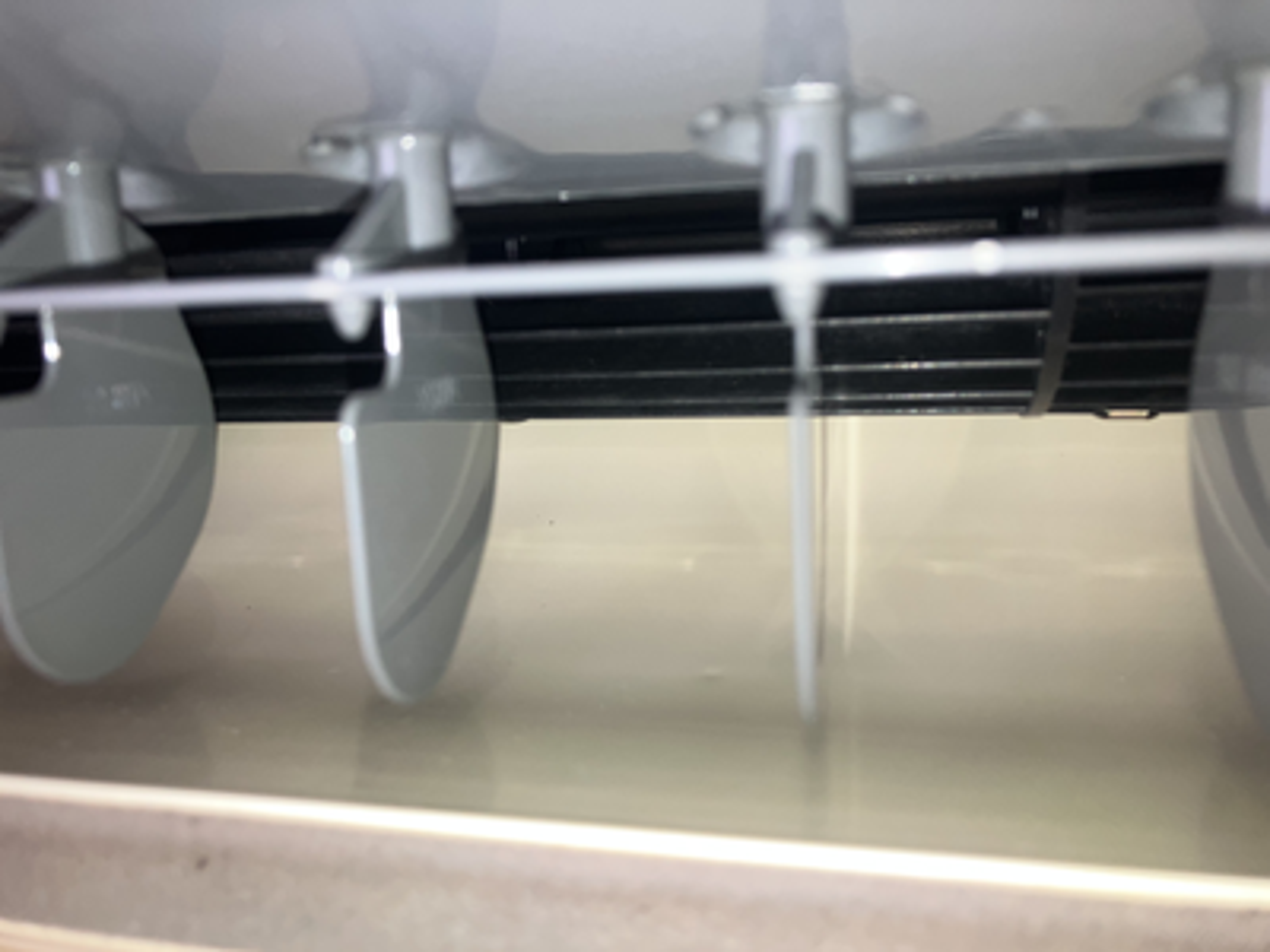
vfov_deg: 49.7
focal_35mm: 28
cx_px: 635
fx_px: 1027
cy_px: 476
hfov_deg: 63.4
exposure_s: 1/44
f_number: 1.8
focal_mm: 3.99
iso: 32
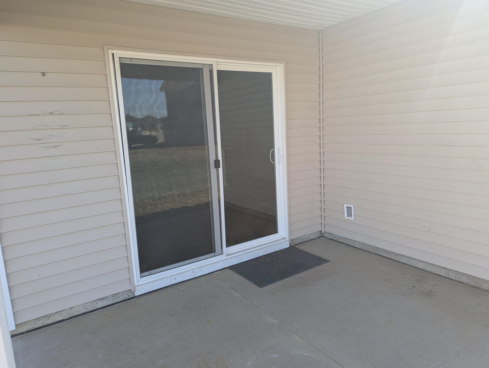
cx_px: 244
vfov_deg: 56.9
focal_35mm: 24
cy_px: 184
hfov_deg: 71.5
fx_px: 340
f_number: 1.85
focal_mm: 6.81
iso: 38
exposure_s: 1/321
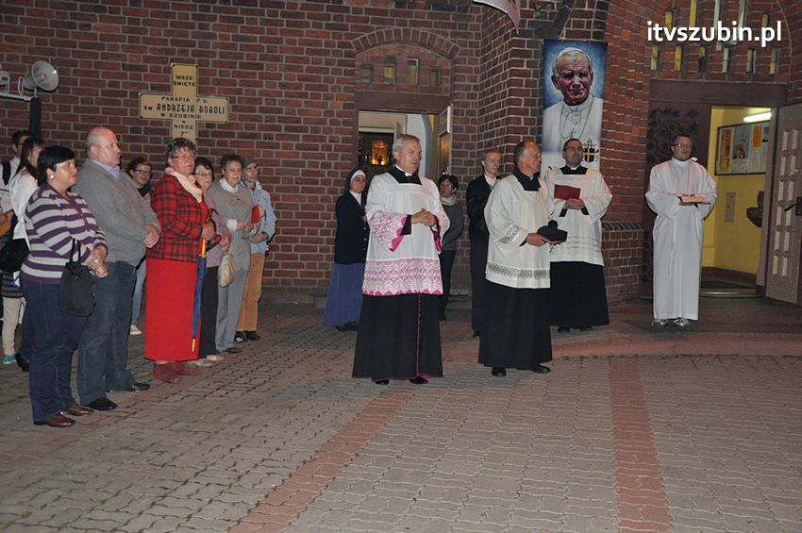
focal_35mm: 42
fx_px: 935
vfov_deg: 31.8
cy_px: 266
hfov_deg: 46.4
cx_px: 401
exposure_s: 1/60
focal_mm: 28
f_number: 4.5
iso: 1250
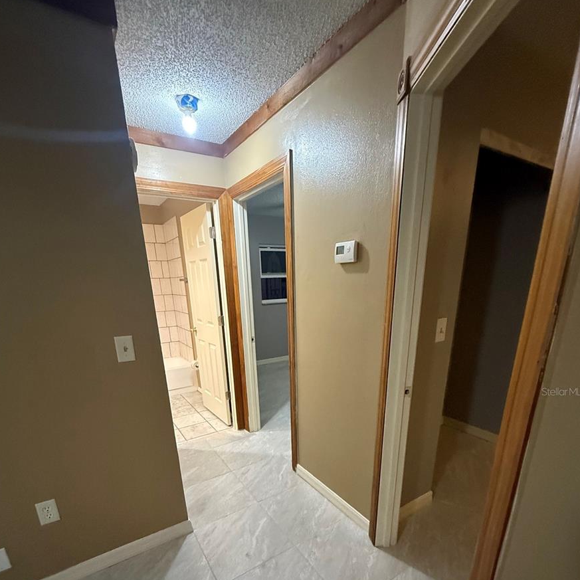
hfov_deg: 84.0
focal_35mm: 17
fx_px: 322
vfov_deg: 80.9
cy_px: 391
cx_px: 290
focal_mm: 2.22
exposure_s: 1/60
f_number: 2.2
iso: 800
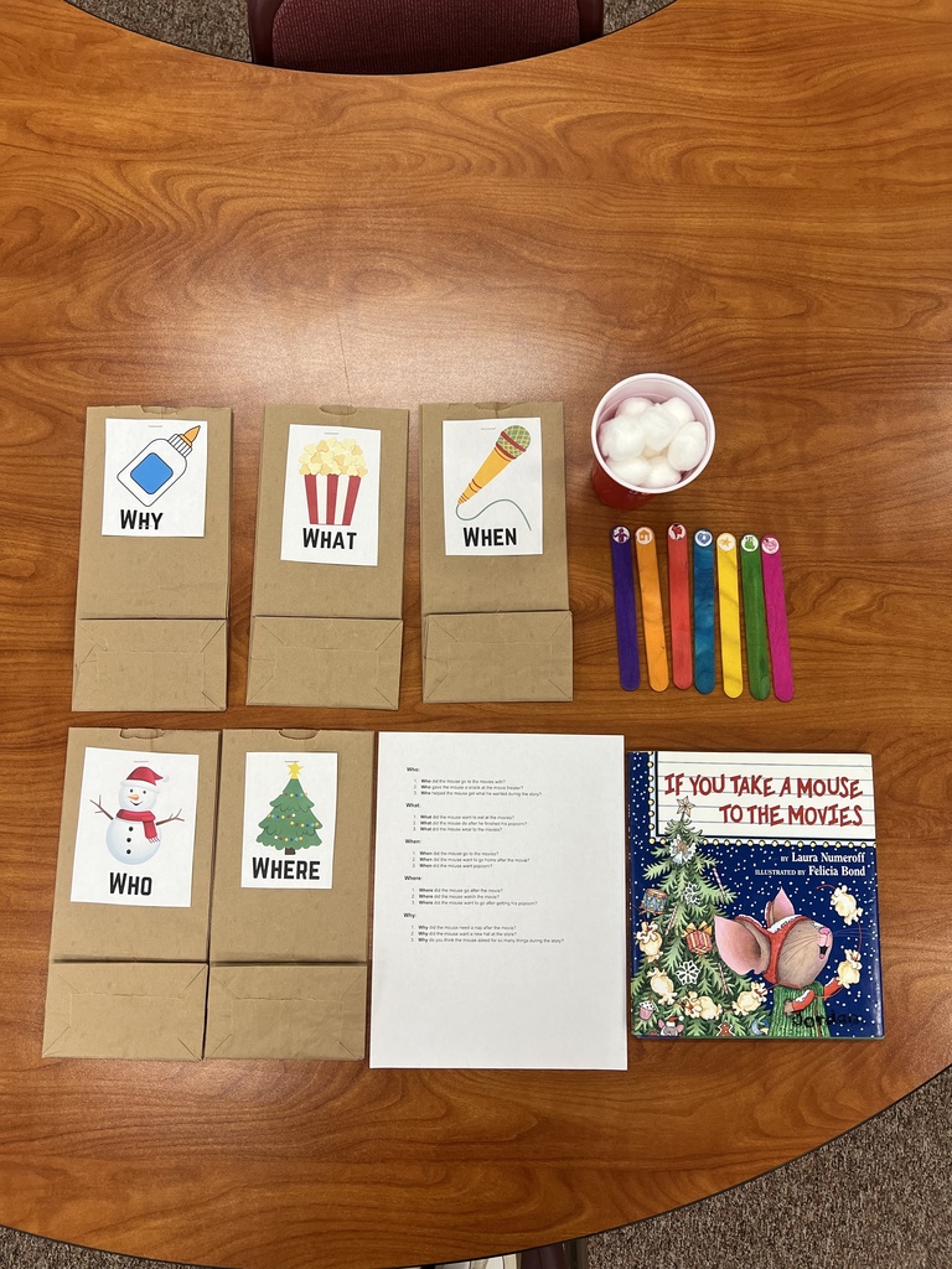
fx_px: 953
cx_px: 476
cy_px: 634
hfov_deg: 53.1
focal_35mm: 26
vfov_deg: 67.3
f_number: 1.5
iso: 80
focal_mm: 5.7
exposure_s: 1/121
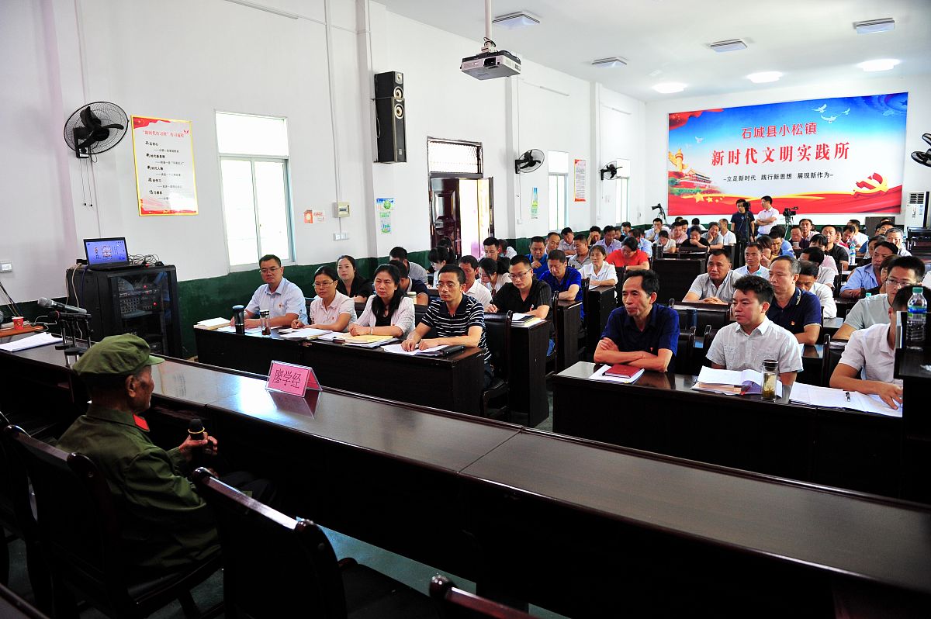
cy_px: 310
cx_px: 466
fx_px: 620
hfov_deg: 73.8
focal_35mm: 24
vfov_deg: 53.1
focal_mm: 24
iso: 2200
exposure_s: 1/200
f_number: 3.2
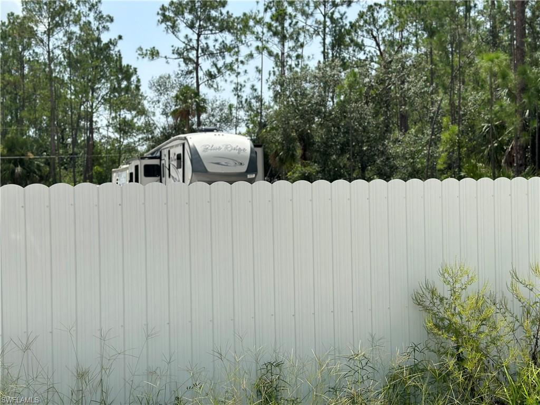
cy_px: 202
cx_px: 270
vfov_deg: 30.3
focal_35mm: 48
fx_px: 749
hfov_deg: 39.7
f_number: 1.78
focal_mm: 6.86
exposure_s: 1/5882
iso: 100
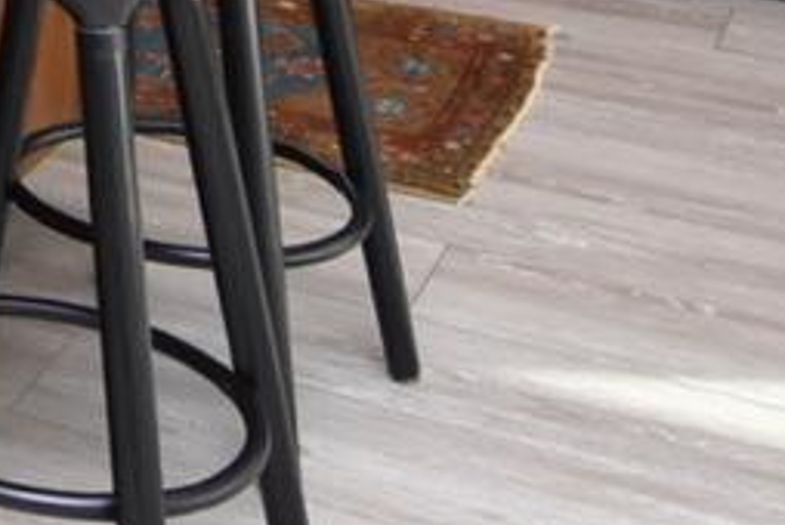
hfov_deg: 16.1
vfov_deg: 11.1
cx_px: -729
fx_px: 2227
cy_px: -763
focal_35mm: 102
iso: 800
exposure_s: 1/80
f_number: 8
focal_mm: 12
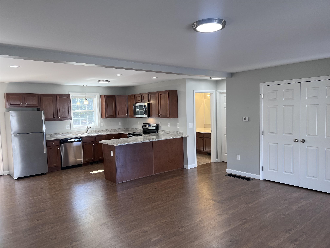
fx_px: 248
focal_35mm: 26
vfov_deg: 53.1
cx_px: 165
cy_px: 124
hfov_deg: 67.3
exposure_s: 1/121
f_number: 1.5
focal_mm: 5.7
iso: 64
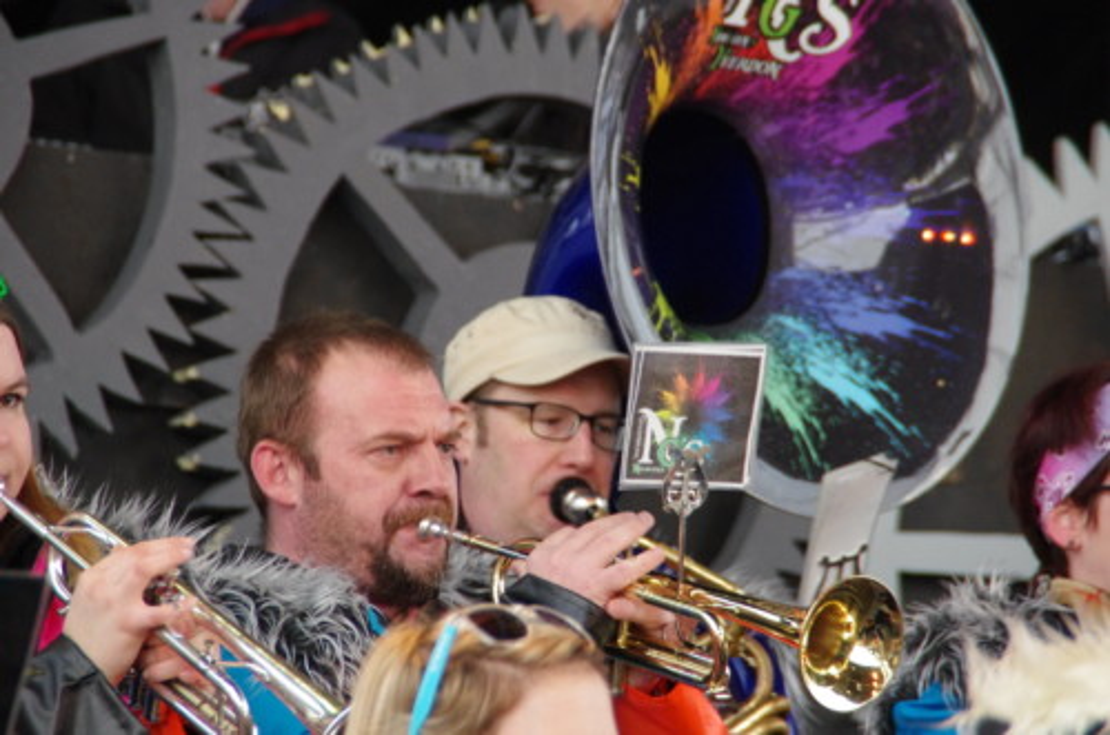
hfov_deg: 6.9
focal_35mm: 300
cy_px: 368
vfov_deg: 4.6
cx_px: 555
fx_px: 9229
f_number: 6.3
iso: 3200
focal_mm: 200
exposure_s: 1/125
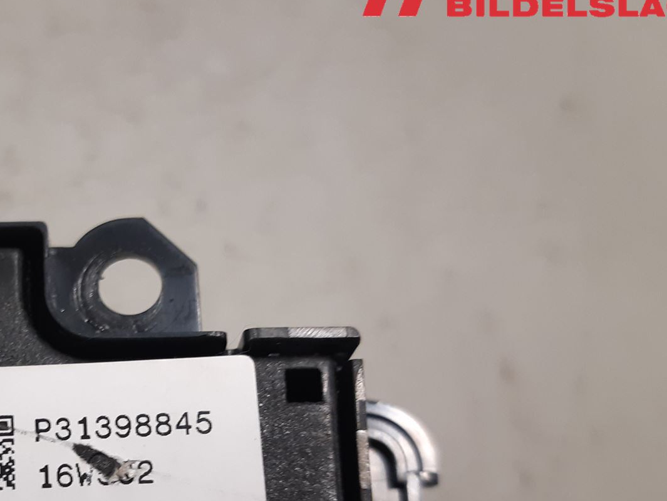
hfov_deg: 36.5
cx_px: 106
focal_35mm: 50
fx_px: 964
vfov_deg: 28.6
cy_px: 392
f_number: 1.7
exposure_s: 1/50
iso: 160
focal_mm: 3.93
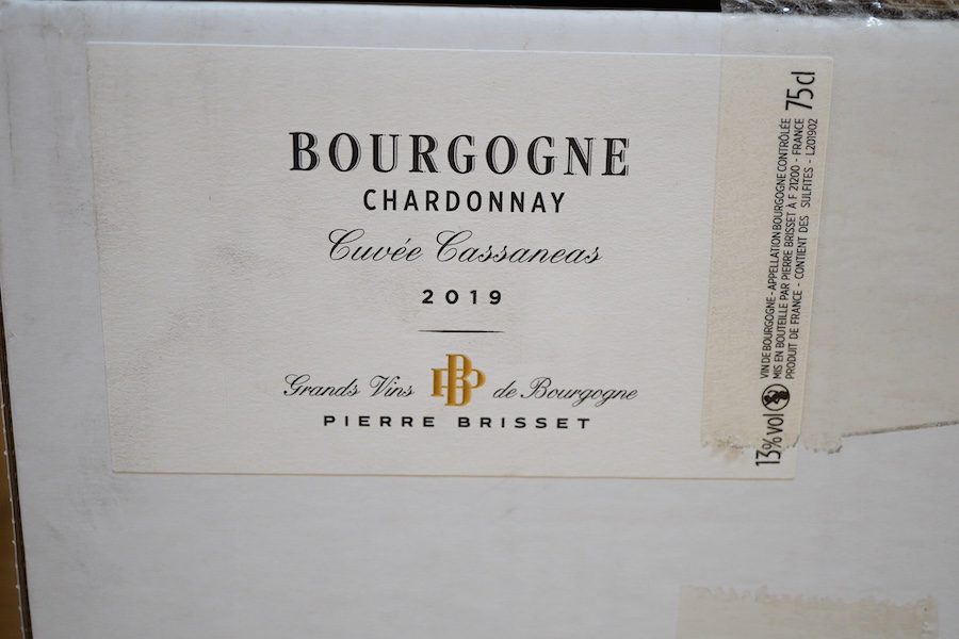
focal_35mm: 45
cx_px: 480
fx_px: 1199
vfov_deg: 29.9
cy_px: 320
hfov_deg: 43.6
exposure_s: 1/125
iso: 1250
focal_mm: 30
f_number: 3.5
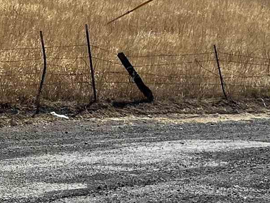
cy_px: -54
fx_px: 1030
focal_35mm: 132
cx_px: -174
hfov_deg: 13.7
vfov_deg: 11.0
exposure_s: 1/7463
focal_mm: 5.7
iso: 50
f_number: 1.5
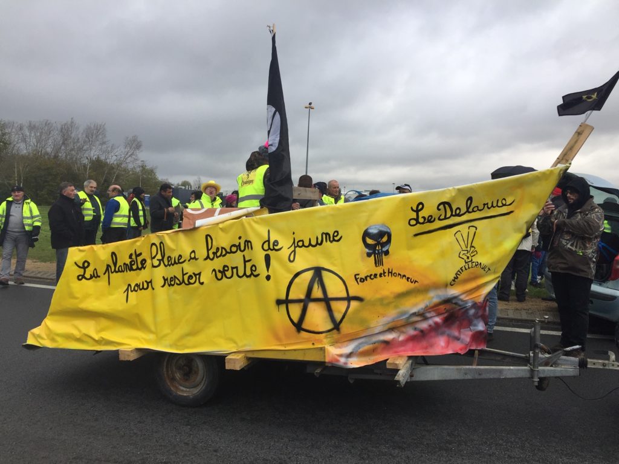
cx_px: 310
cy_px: 232
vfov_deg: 48.2
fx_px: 519
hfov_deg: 61.7
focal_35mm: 29
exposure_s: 1/327
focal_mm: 4.15
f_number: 2.2
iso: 32
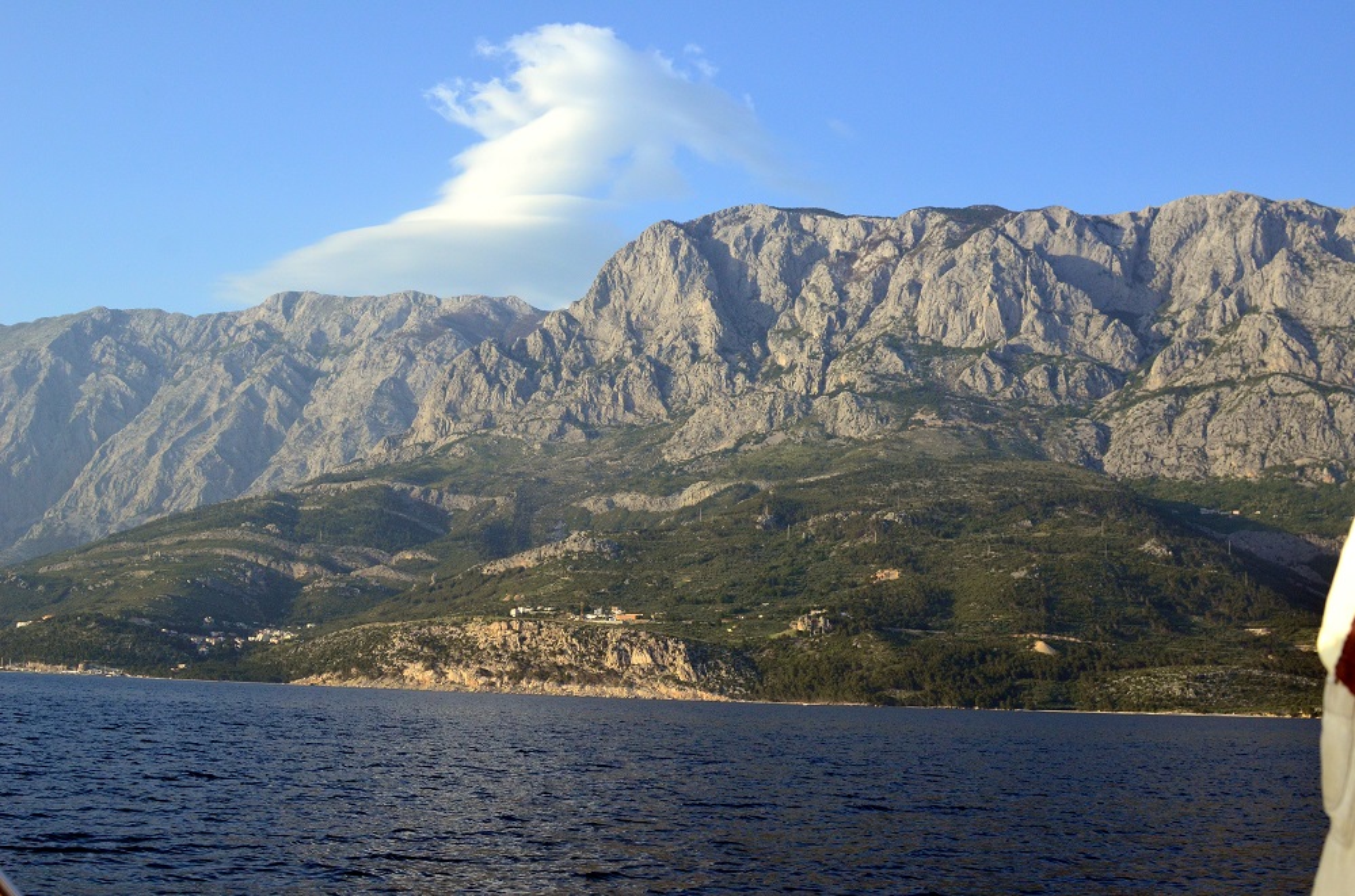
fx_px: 1971
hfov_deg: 37.9
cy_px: 448
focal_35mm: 52
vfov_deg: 25.6
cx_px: 678
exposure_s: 1/2000
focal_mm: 35
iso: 800
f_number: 6.3
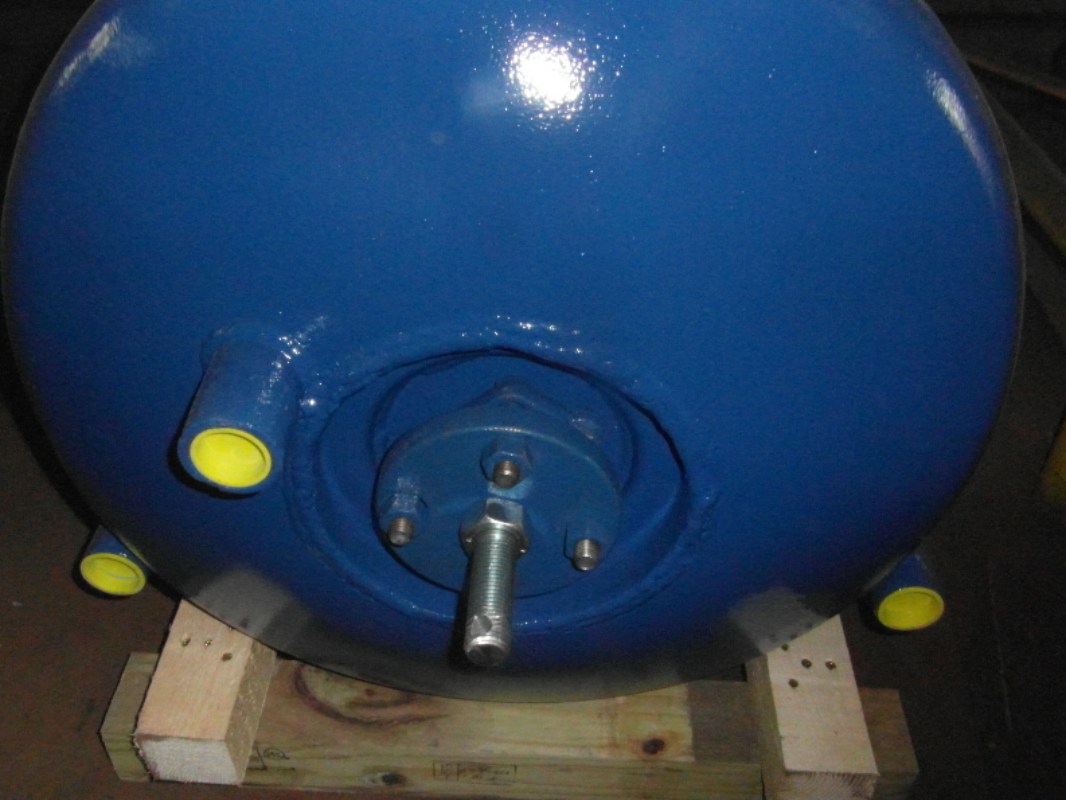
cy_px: 426
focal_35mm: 31
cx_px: 536
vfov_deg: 45.4
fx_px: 955
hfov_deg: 58.3
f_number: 7.3
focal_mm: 4
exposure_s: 1/30
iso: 640
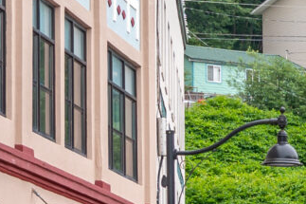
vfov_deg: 4.6
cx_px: 587
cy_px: 331
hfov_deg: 6.8
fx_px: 2489
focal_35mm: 293
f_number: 6.3
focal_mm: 37
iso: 100
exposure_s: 1/160
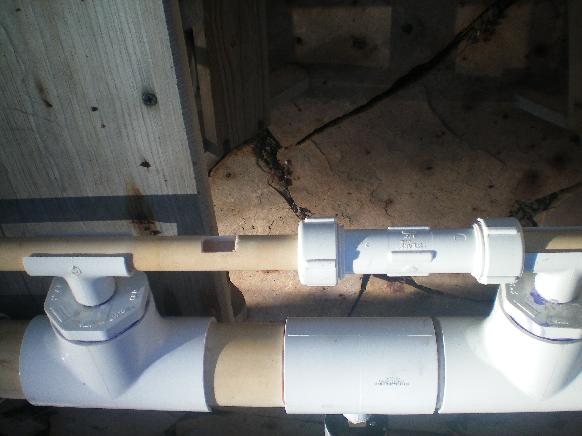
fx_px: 639
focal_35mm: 38
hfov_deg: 49.0
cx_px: 291
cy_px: 218
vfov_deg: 37.7
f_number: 3.1
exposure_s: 1/500
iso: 64
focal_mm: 6.3
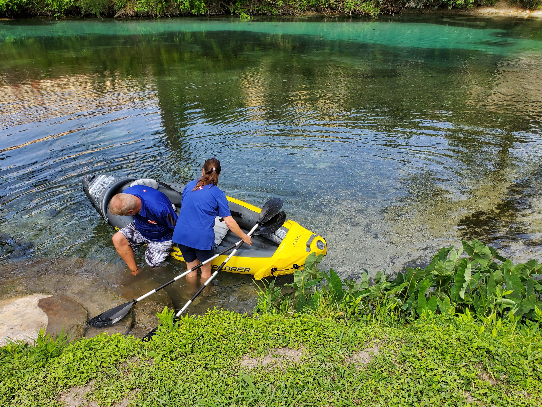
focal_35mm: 30
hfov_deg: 59.7
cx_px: 235
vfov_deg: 46.8
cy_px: 218
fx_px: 470
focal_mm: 4.3
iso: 50
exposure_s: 1/584
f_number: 2.4
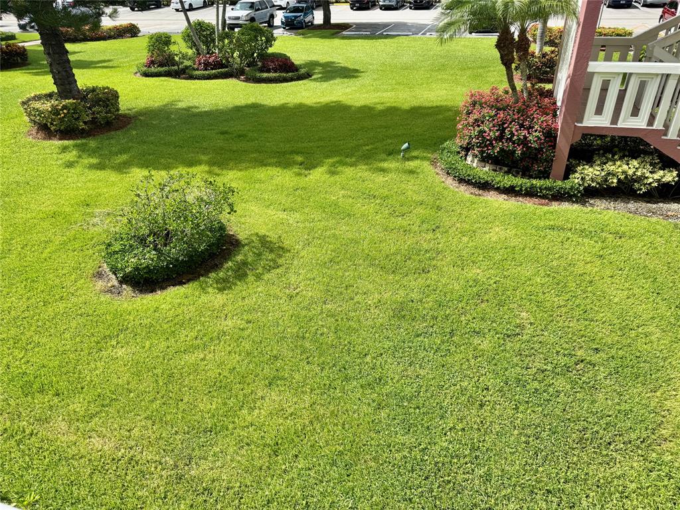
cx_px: 340
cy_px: 255
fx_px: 471
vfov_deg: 56.8
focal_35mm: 24
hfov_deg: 71.6
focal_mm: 6.76
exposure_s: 1/2710
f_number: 1.78
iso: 80
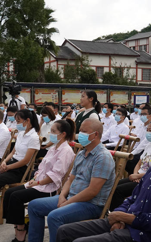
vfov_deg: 29.4
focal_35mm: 70
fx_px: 461
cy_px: 120
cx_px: 83
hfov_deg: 18.6
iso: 6400
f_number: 13
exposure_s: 1/5000
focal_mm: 45
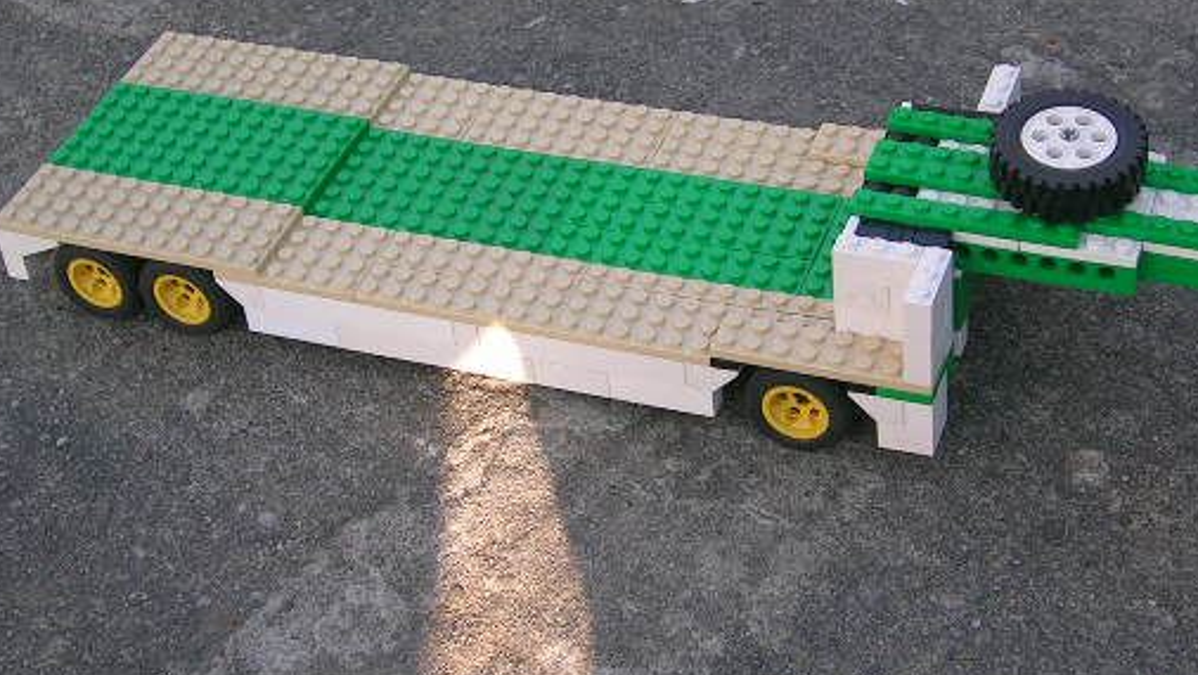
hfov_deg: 28.9
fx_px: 2320
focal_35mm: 73
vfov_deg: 16.6
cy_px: 327
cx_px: 644
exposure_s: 1/195
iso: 50
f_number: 3.2
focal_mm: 8
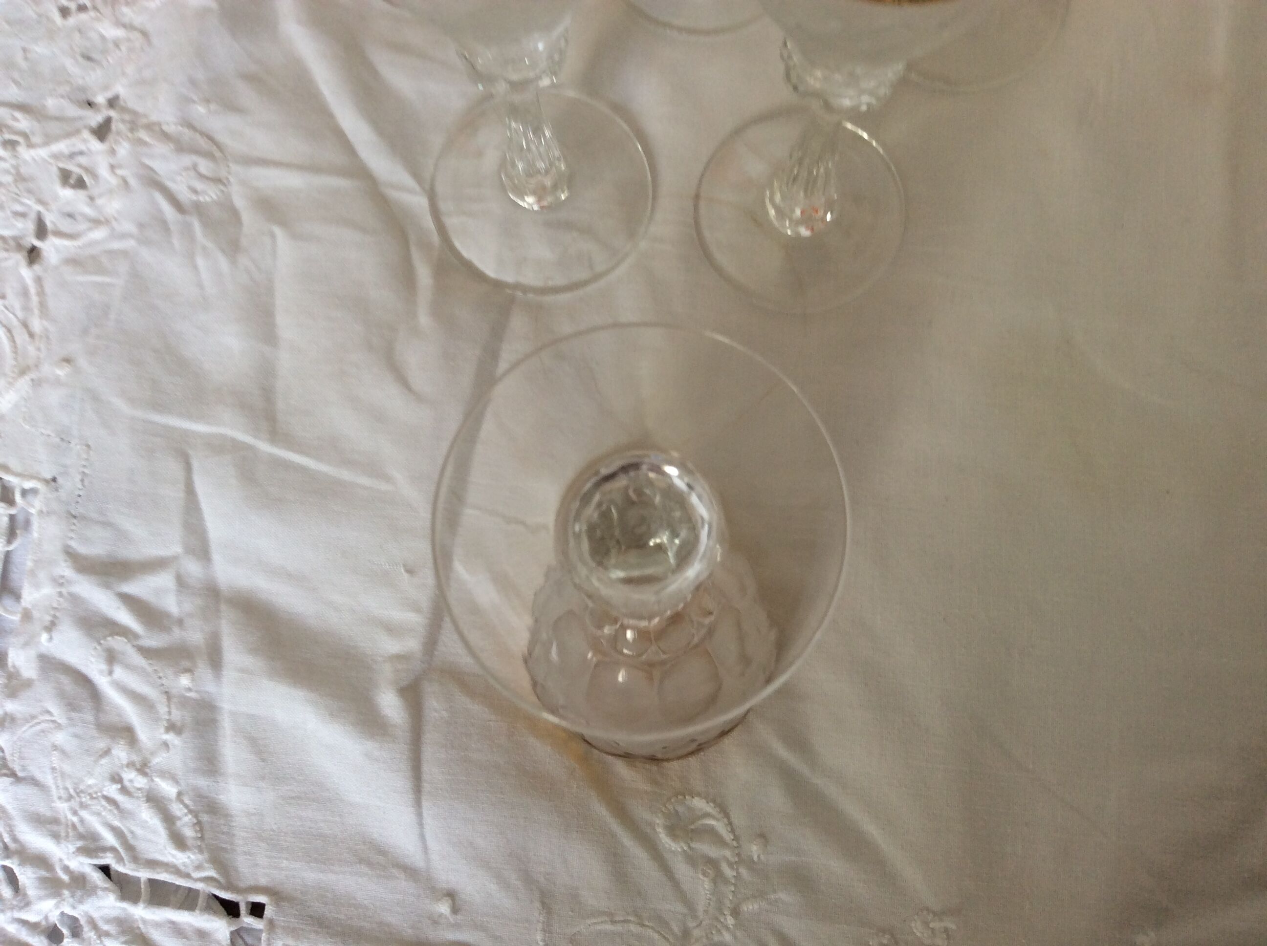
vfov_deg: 44.1
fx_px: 1170
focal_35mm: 32
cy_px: 473
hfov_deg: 56.9
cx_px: 634
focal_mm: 3.3
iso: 32
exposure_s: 1/25
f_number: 2.4
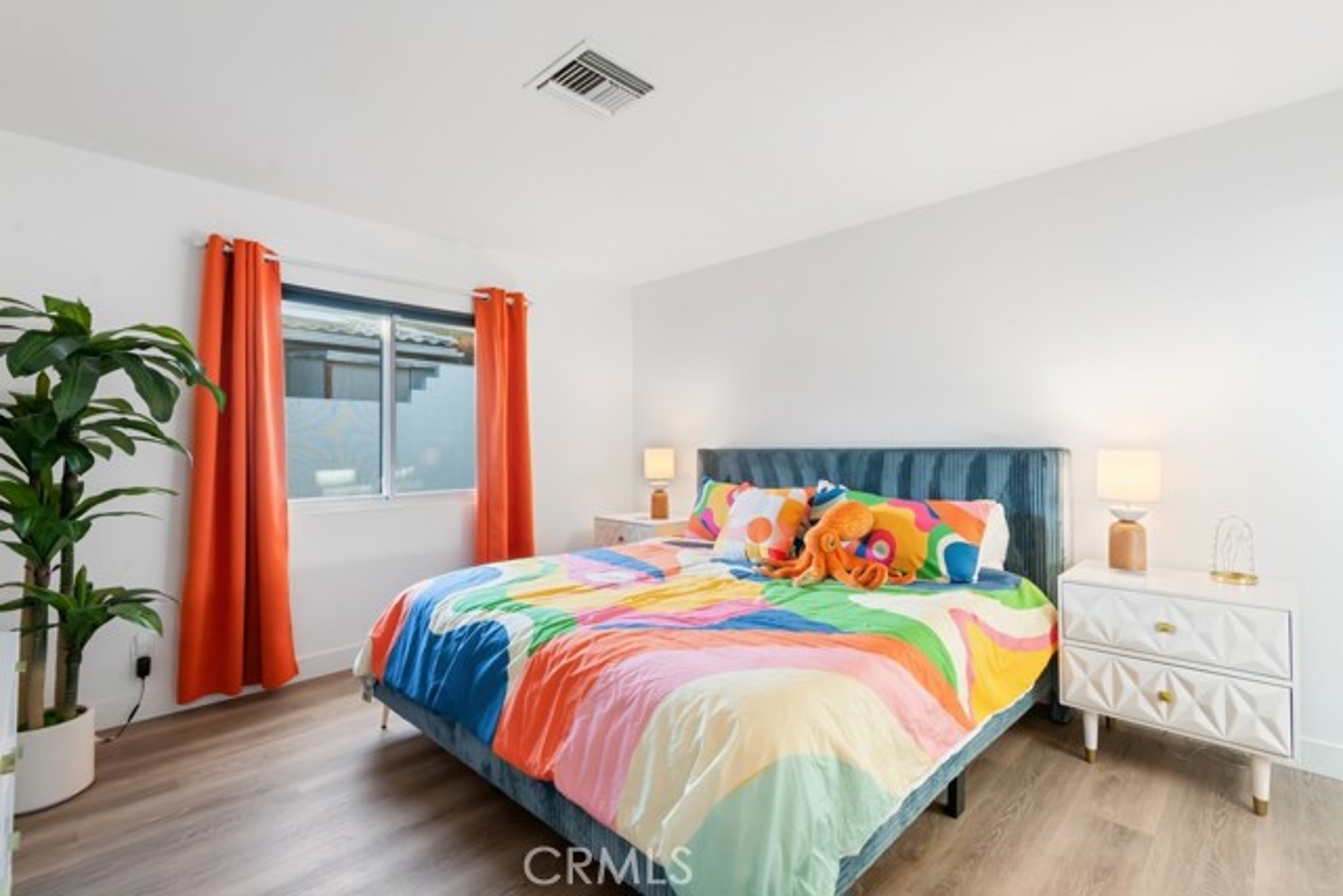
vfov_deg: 73.8
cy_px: 448
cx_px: 672
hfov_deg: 96.7
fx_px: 597
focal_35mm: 16
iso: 64
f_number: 8
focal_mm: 16
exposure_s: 1/15
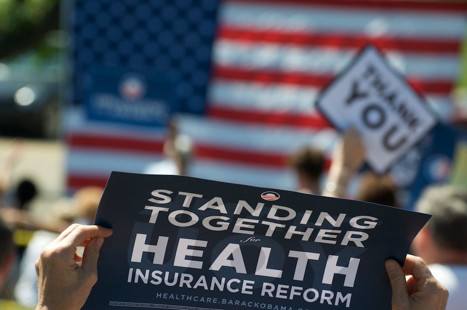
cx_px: 234
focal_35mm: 183
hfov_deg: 11.2
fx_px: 2371
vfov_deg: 7.5
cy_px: 155
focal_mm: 122
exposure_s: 1/2000
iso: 500
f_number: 4.8
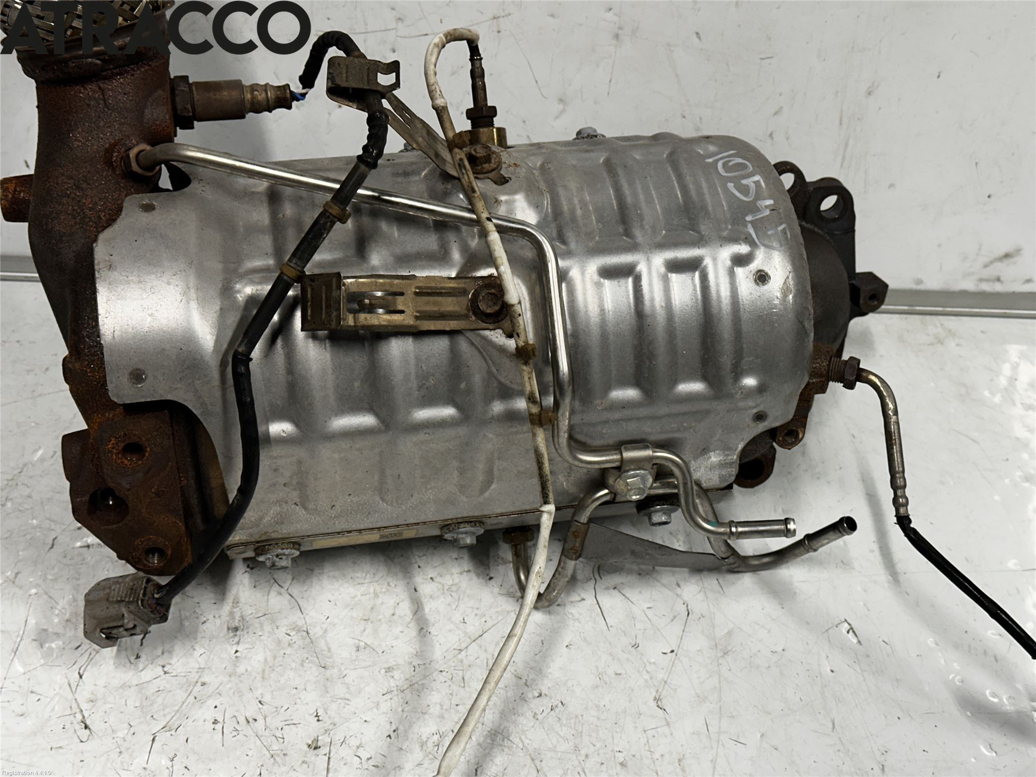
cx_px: 518
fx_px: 1437
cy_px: 388
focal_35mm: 48
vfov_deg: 30.3
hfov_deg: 39.7
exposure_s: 1/50
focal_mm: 6.86
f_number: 1.78
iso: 100
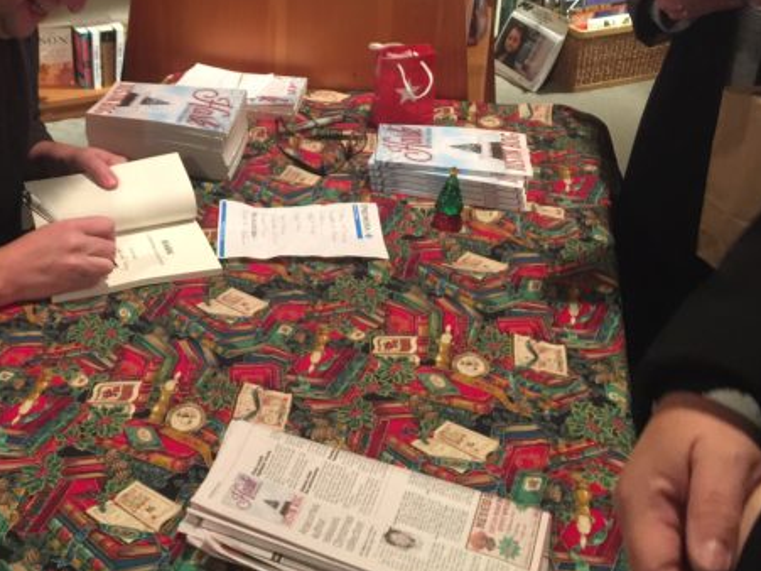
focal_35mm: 45
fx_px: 989
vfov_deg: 31.6
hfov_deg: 41.0
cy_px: 138
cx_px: 199
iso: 100
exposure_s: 1/10
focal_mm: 4.15
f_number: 2.2
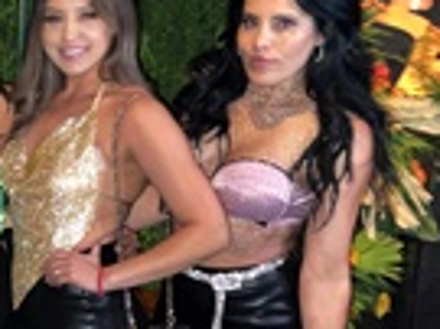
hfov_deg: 22.7
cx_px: -124
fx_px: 978
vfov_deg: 19.0
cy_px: 231
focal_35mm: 77
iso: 250
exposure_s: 1/4
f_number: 1.6
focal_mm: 5.1
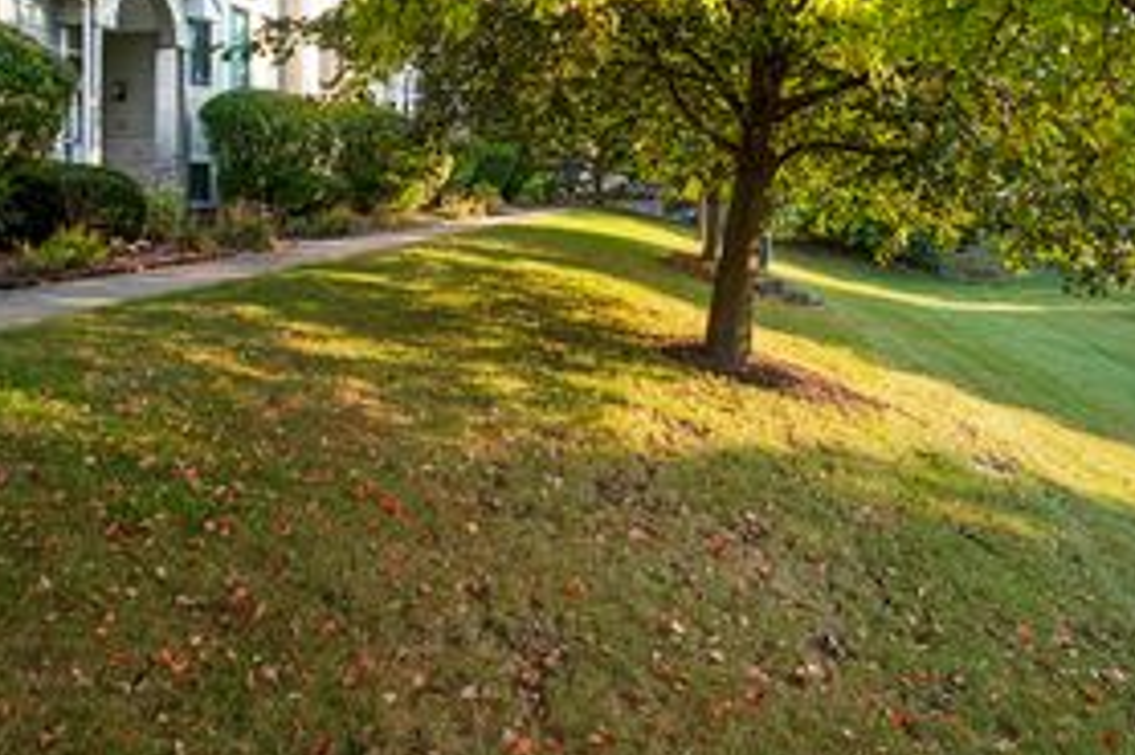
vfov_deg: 45.8
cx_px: 474
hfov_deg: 67.0
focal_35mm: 27
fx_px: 851
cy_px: 169
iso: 320
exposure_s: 1/75
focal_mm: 10
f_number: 8
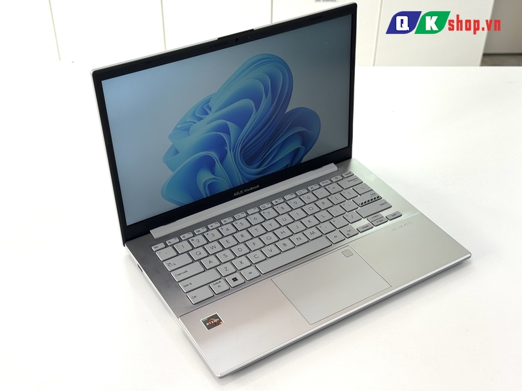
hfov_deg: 39.7
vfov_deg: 30.3
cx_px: 261
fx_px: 724
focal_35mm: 48
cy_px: 196
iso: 50
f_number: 1.78
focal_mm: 6.76
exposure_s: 1/170
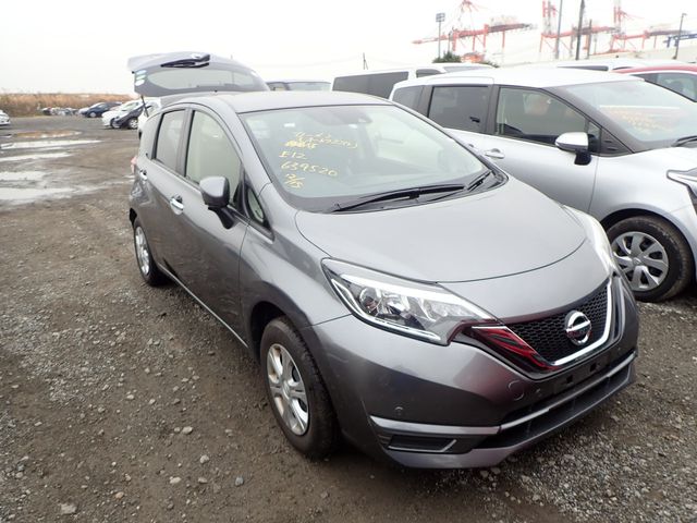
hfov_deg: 69.4
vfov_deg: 54.9
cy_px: 262
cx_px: 348
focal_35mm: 25
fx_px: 503
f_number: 2.8
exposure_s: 1/100
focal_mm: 4.5
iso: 100
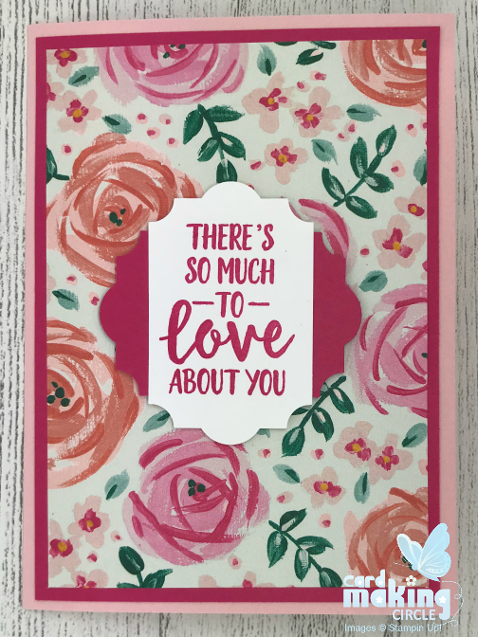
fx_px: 516
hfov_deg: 49.7
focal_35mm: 28
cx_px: 239
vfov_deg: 63.4
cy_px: 318
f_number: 1.8
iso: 20
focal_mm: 3.99
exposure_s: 1/476
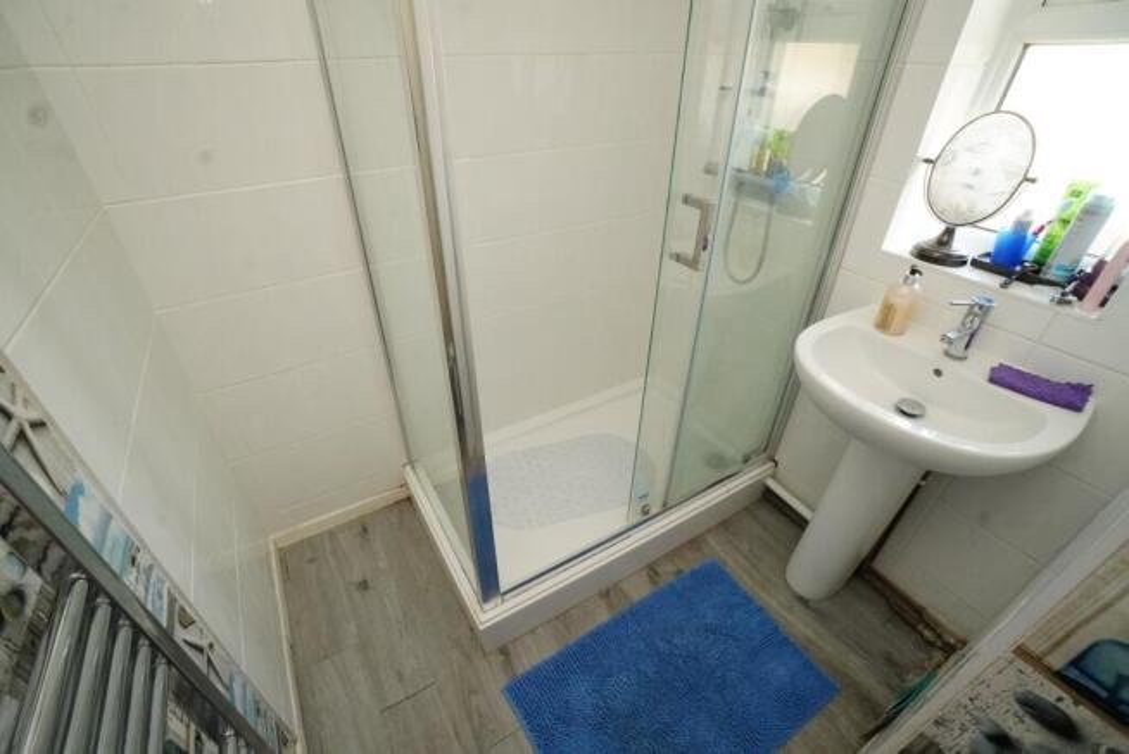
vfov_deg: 77.4
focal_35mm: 15
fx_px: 471
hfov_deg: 100.4
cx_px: 564
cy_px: 377
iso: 3200
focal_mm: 10
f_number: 13
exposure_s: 1/60
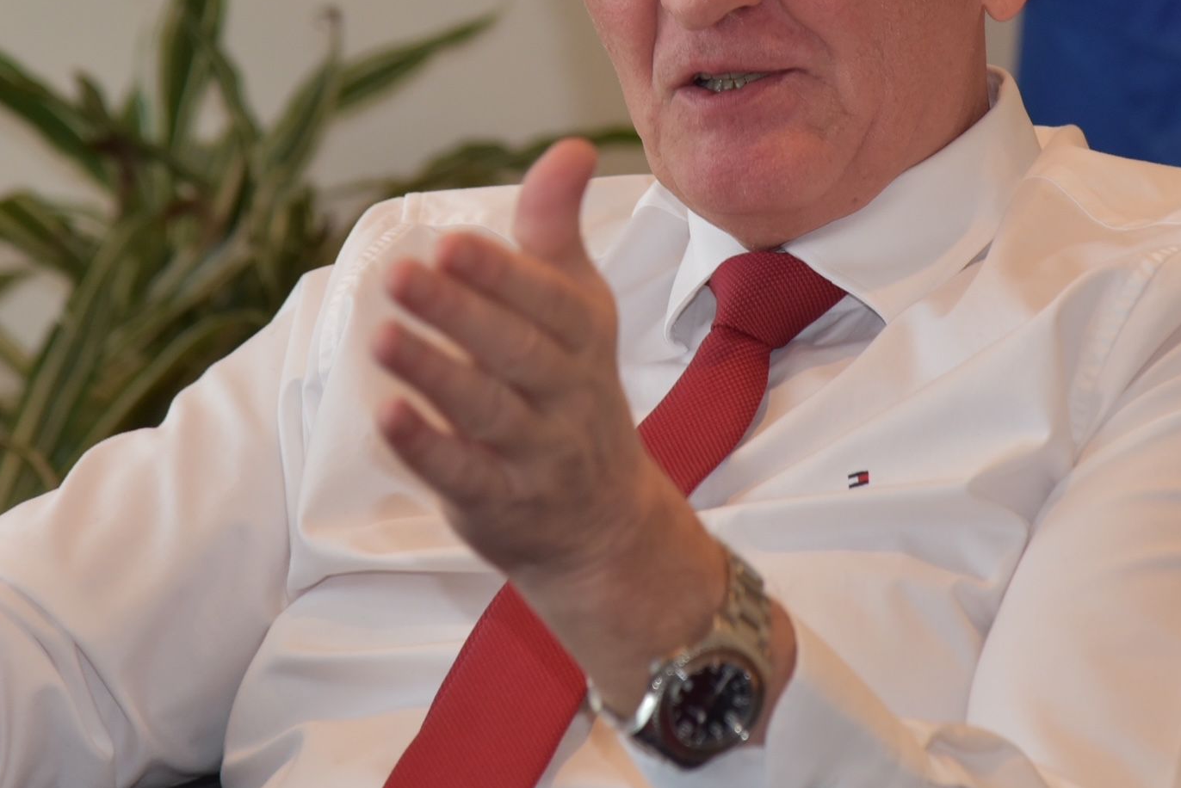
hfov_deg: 7.8
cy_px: -9
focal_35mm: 263
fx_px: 8631
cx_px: 702
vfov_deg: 5.2
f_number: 4.5
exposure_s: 1/80
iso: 800
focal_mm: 120
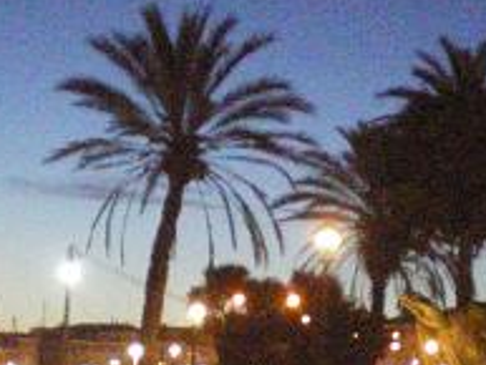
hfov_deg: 18.9
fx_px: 1461
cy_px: 390
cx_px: 287
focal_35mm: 104
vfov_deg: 14.0
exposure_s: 1/20
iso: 3200
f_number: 3.1
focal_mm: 6.3
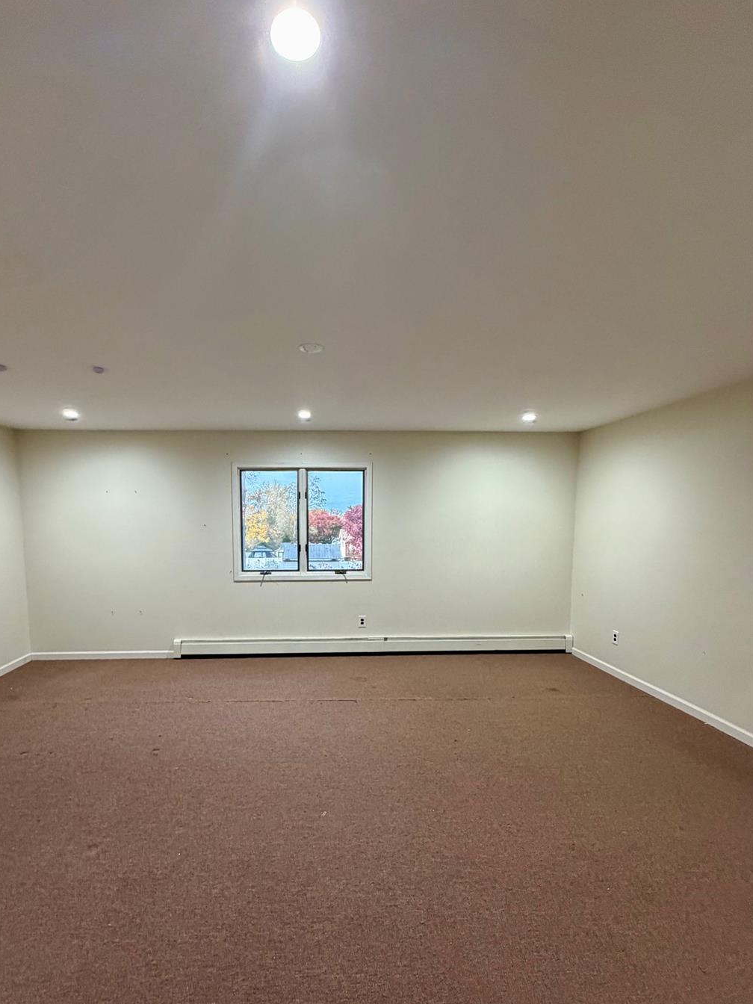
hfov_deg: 77.7
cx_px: 326
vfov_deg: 94.0
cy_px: 566
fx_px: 464
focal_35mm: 16
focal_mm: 2.22
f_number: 2.2
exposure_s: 1/60
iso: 320
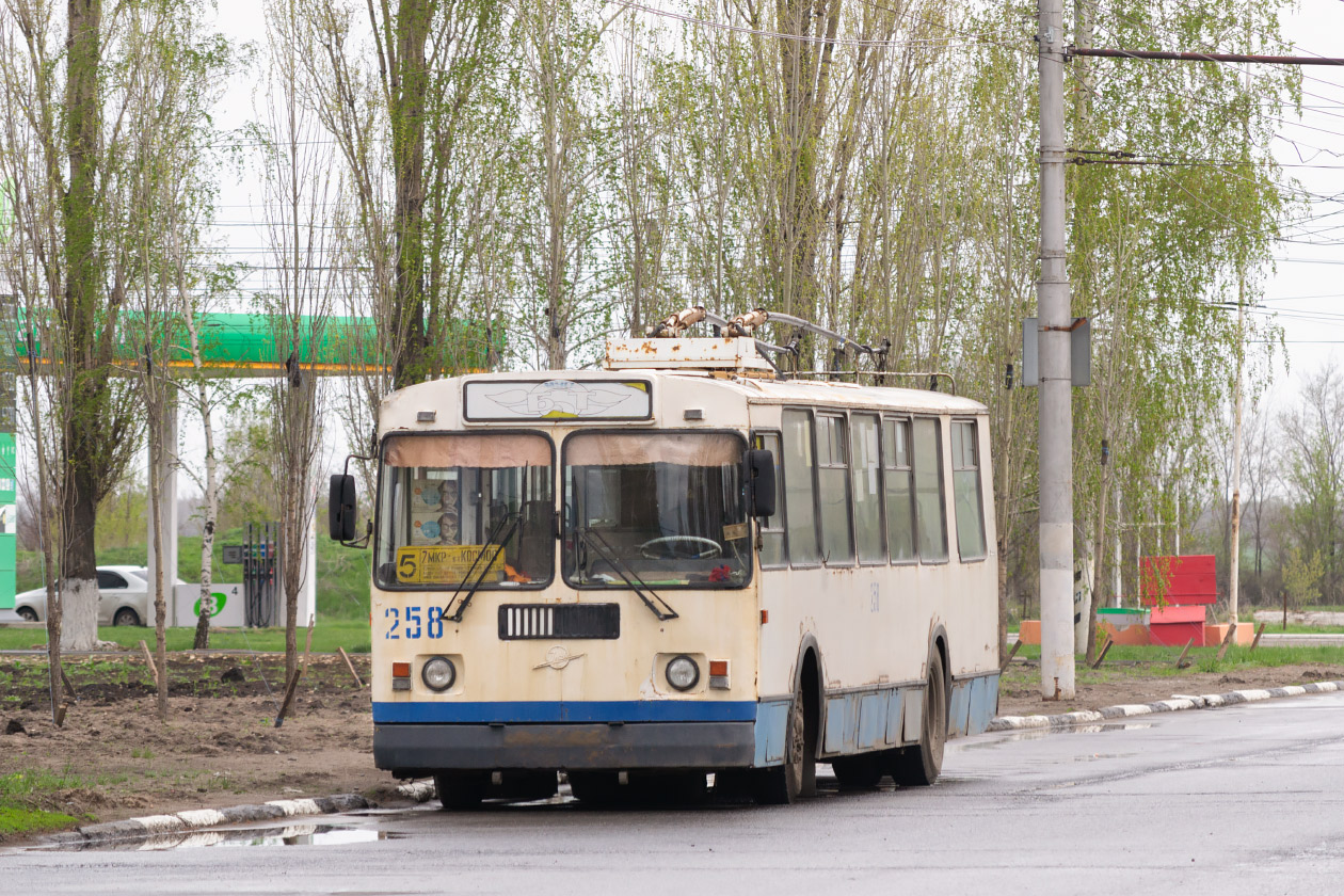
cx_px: 672
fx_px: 10079
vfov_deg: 5.1
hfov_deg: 7.6
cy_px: 448
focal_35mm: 270
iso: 400
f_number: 7.1
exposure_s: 1/250
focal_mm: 180
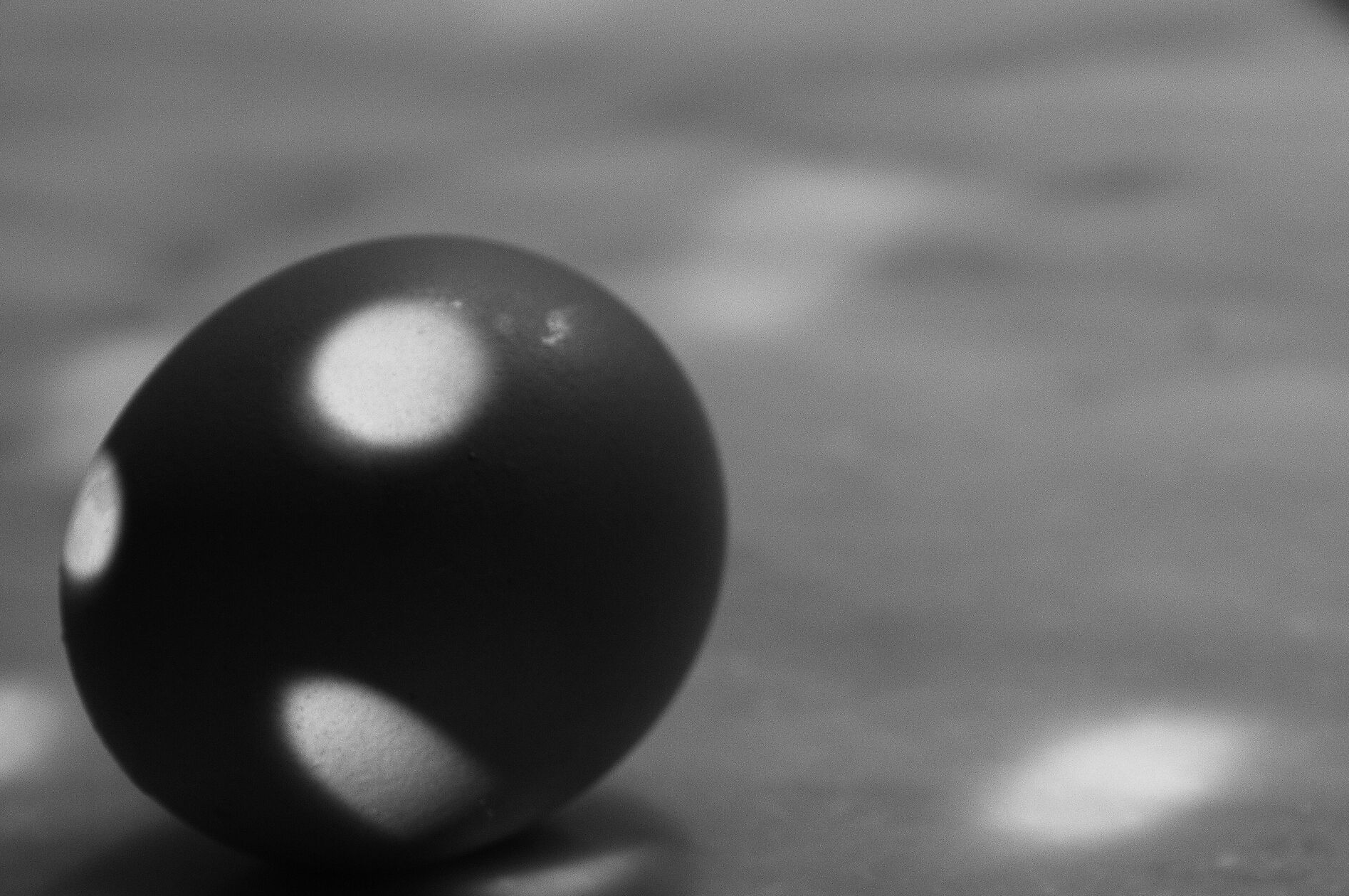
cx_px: 679
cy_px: 560
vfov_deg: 3.0
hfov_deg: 4.5
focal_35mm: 456
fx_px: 17072
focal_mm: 240
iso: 400
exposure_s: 1/8
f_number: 9
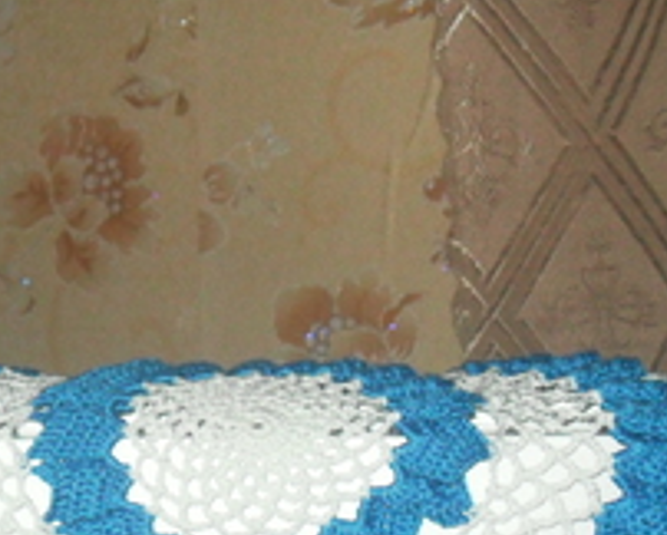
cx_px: 261
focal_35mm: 93
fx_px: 1838
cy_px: 424
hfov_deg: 20.5
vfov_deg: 16.4
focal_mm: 6.2
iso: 200
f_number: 2.8
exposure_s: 1/45
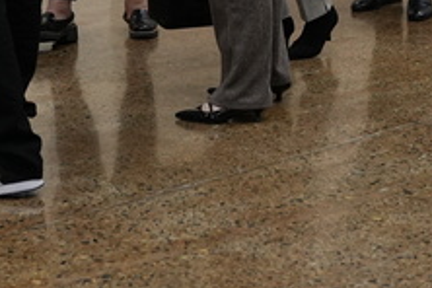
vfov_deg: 8.6
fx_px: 1835
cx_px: 216
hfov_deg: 13.4
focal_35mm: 153
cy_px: -229
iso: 2000
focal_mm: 33.2
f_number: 2.8
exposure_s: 1/160
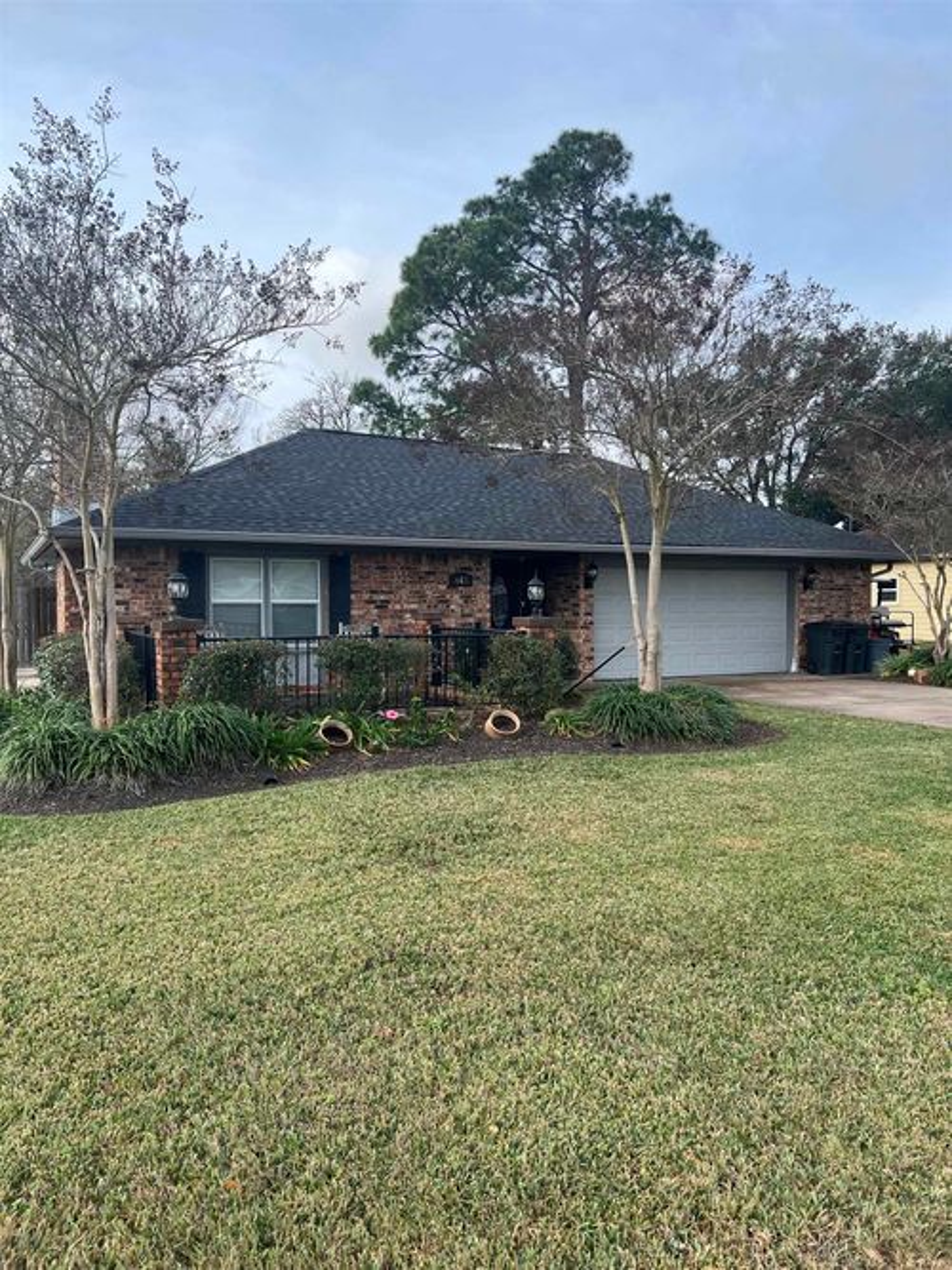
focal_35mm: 26
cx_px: 476
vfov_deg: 67.3
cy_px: 635
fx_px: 954
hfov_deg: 53.0
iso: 50
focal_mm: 5.7
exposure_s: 1/1575
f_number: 1.5
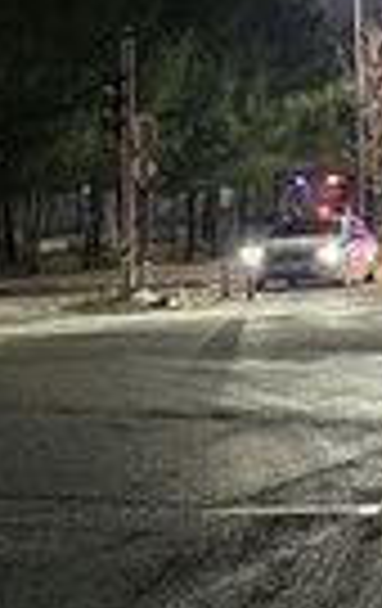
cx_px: 503
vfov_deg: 19.1
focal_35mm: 108
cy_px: 135
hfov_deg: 11.8
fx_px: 1789
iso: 1600
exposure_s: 1/40
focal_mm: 6.3
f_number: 1.7
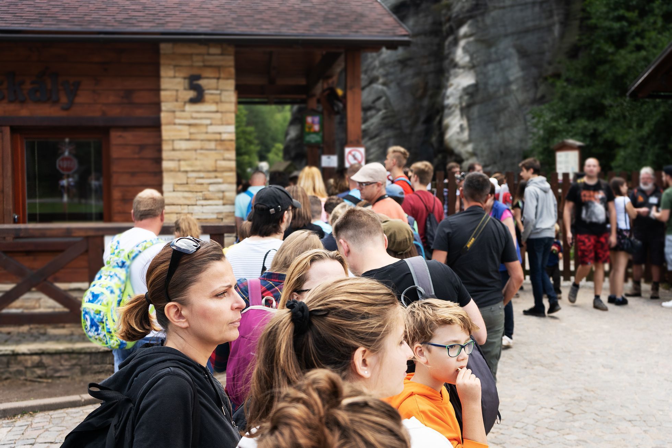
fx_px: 802
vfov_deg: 31.2
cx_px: 336
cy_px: 224
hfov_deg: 45.4
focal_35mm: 43
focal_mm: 43
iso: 500
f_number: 5.6
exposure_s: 1/500
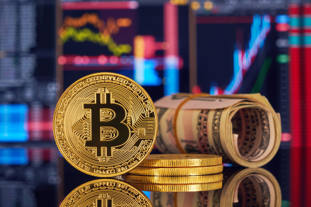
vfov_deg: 13.0
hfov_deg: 19.5
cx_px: 156
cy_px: 104
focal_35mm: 105
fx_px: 907
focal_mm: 70
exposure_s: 1
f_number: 13
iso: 100
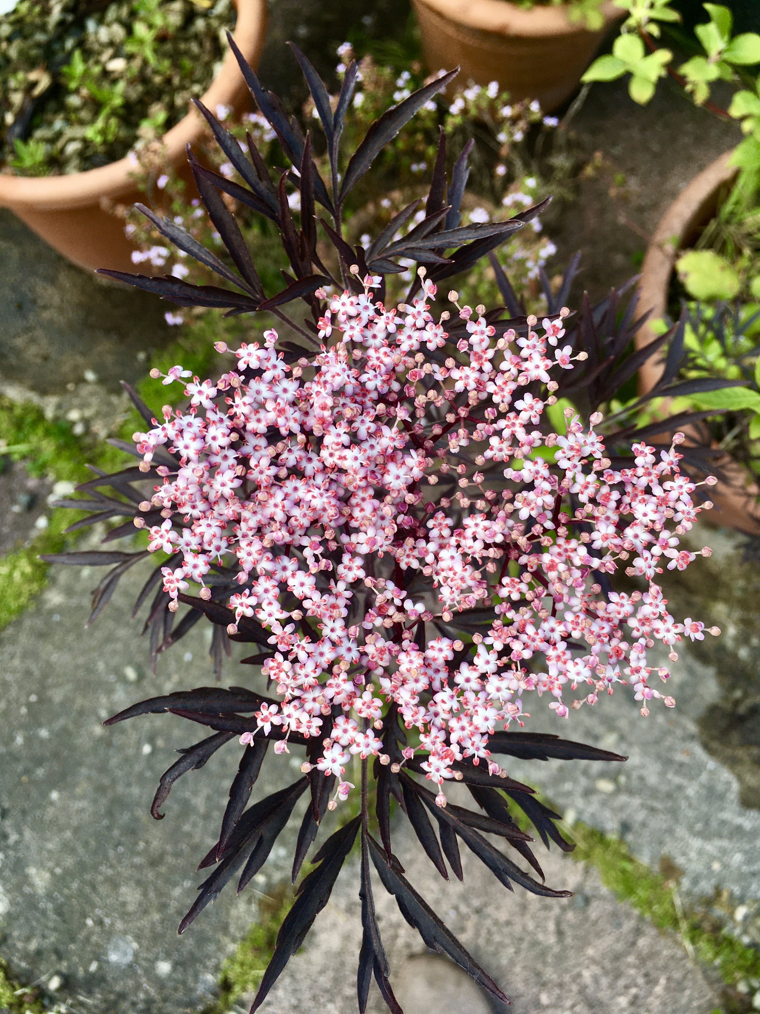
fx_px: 849
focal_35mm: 29
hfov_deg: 48.2
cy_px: 507
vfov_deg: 61.7
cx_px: 380
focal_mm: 4.15
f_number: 2.2
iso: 25
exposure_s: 1/371
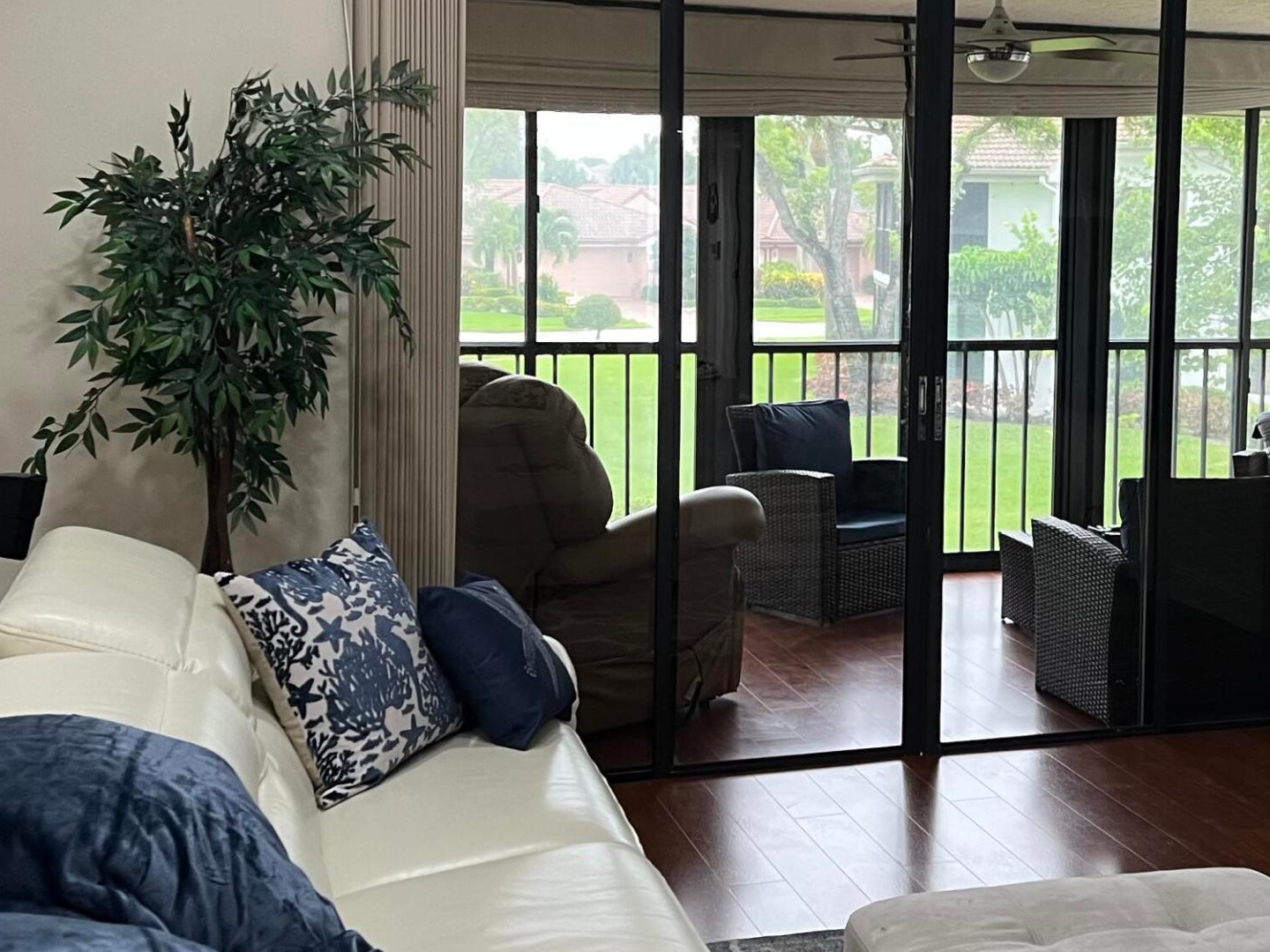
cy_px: 345
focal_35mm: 52
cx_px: 886
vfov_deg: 27.9
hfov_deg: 36.3
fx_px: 1908
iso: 250
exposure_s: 1/60
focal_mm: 5.7
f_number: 1.5
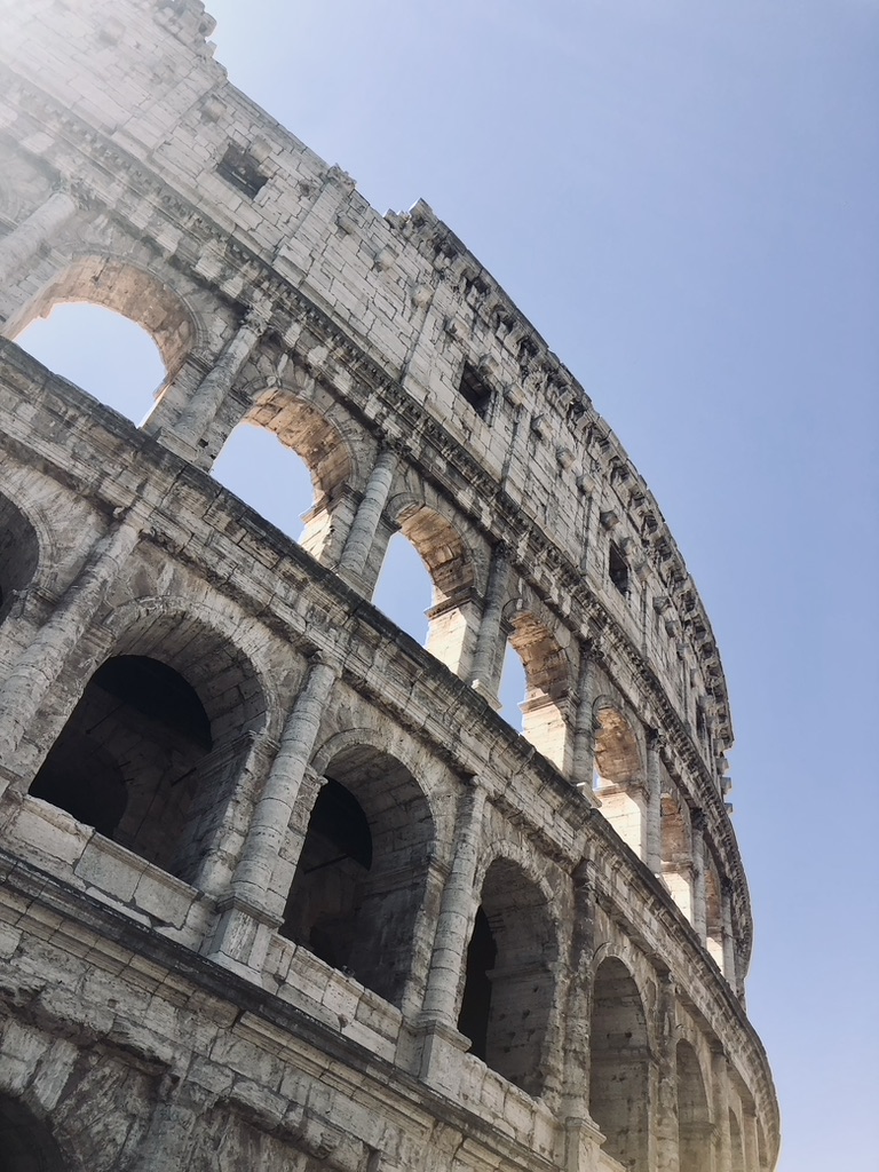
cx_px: 440
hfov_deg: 49.7
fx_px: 948
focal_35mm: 28
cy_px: 586
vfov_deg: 63.4
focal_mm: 3.99
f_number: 1.8
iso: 20
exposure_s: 1/1143
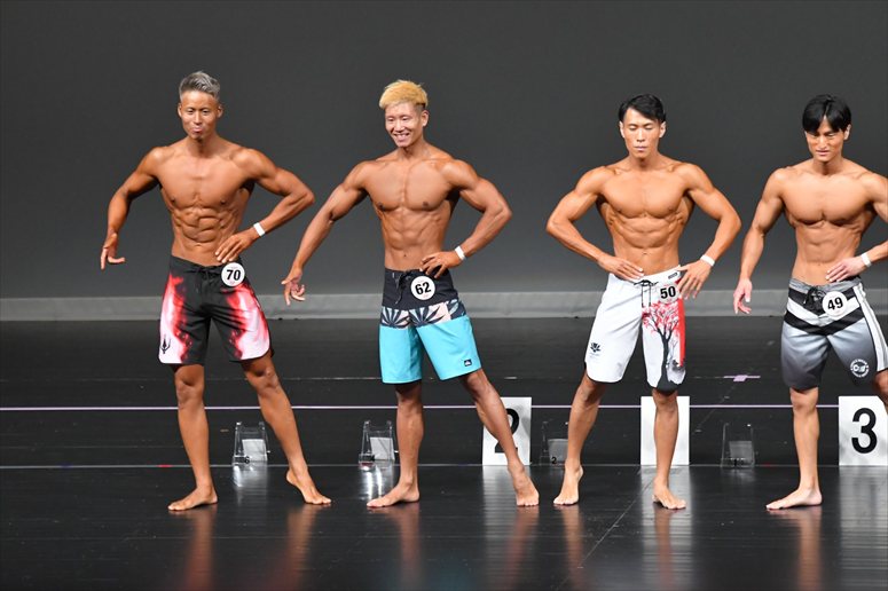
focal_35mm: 255
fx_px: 6287
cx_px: 444
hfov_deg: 8.1
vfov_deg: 5.4
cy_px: 296
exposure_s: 1/400
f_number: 5.6
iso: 4000
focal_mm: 170
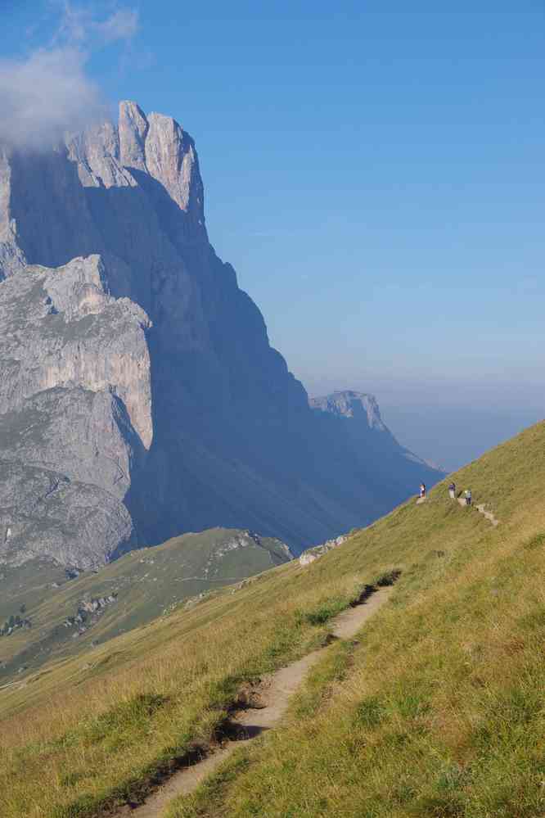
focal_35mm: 75
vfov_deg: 27.0
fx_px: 1703
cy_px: 409
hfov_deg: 18.2
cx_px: 272
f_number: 11
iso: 200
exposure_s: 1/100
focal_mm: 50
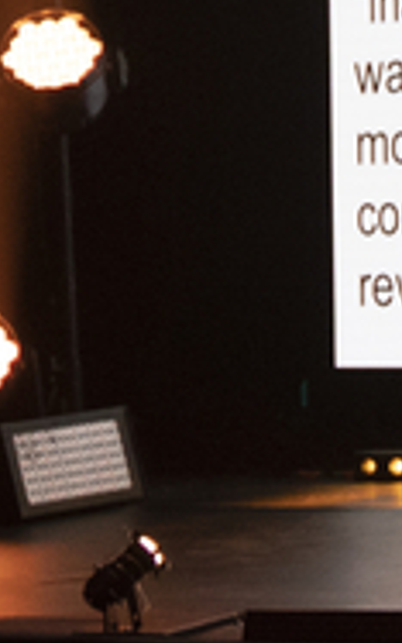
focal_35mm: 302
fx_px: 5290
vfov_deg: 6.9
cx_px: 536
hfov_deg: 4.3
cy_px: -95
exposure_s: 1/200
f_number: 2.8
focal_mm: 35
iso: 2000
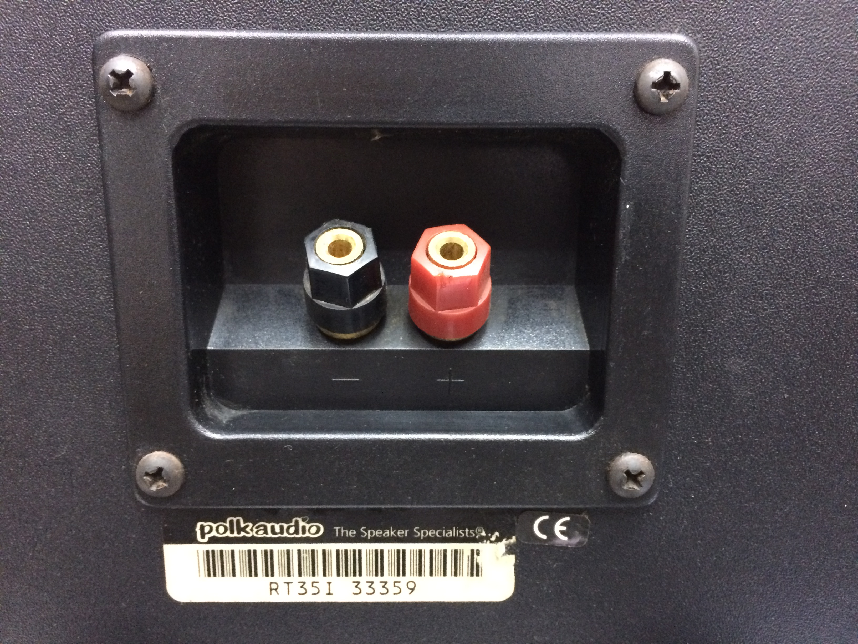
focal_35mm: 29
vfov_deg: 48.2
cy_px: 322
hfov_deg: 61.7
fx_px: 719
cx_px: 429
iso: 320
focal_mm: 4.15
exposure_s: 1/17
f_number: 2.2
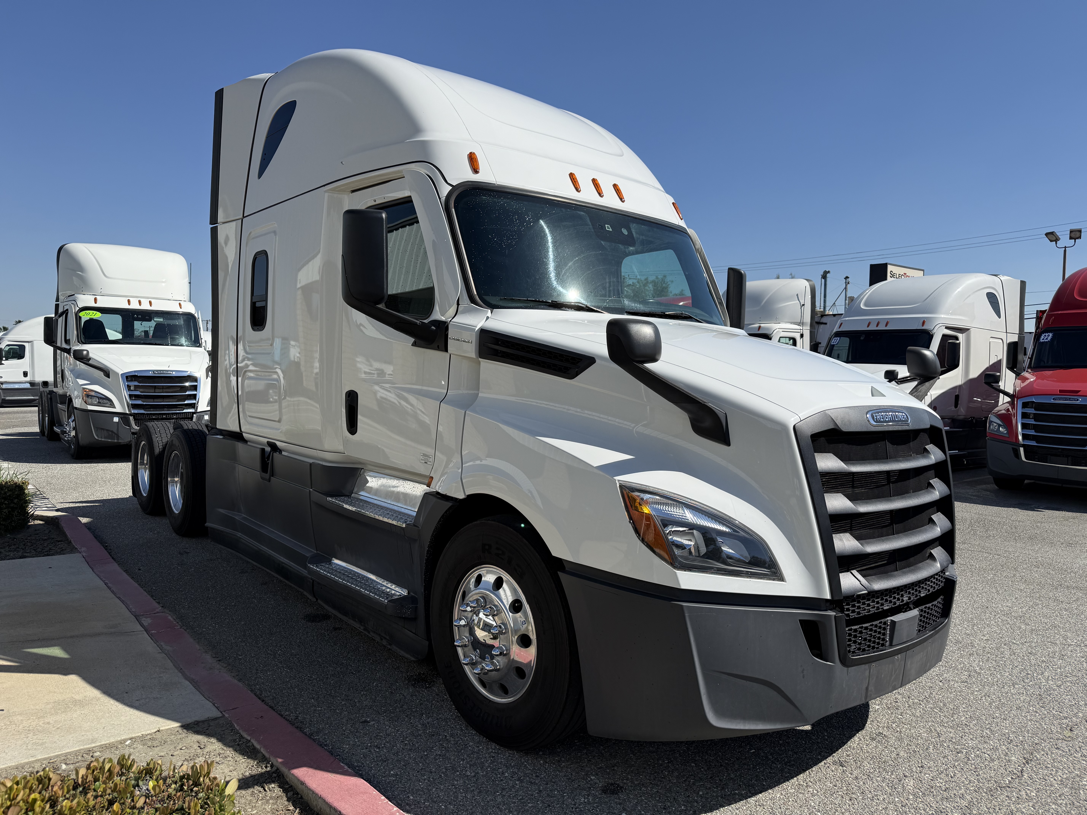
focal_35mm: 24
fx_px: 754
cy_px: 408
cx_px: 544
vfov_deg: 56.8
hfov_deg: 71.6
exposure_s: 1/6173
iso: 80
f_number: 1.78
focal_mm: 6.76
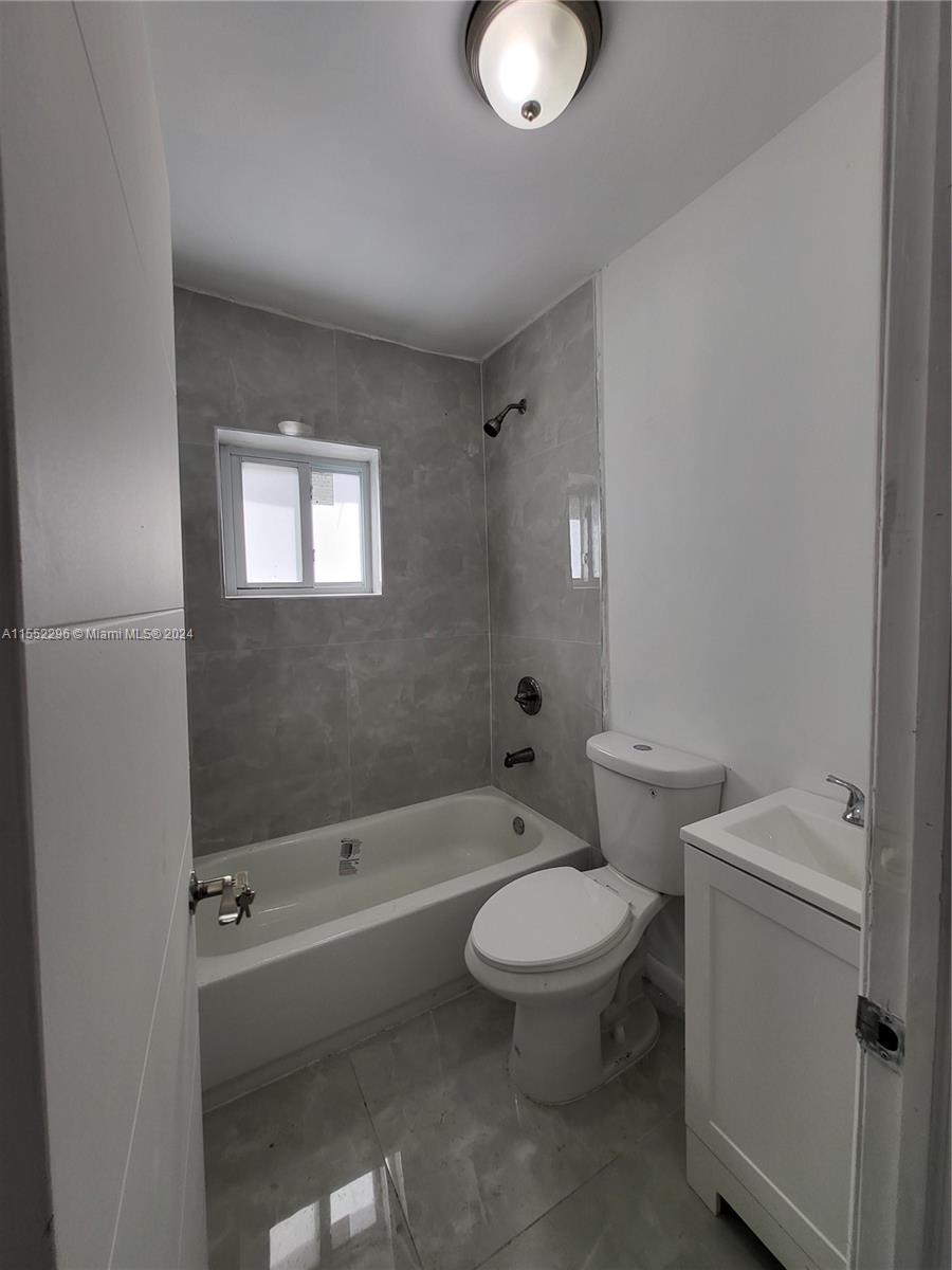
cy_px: 635
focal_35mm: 13
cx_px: 476
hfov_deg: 89.9
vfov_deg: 106.2
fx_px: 477
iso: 40
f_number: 2.2
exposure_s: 1/60
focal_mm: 1.74
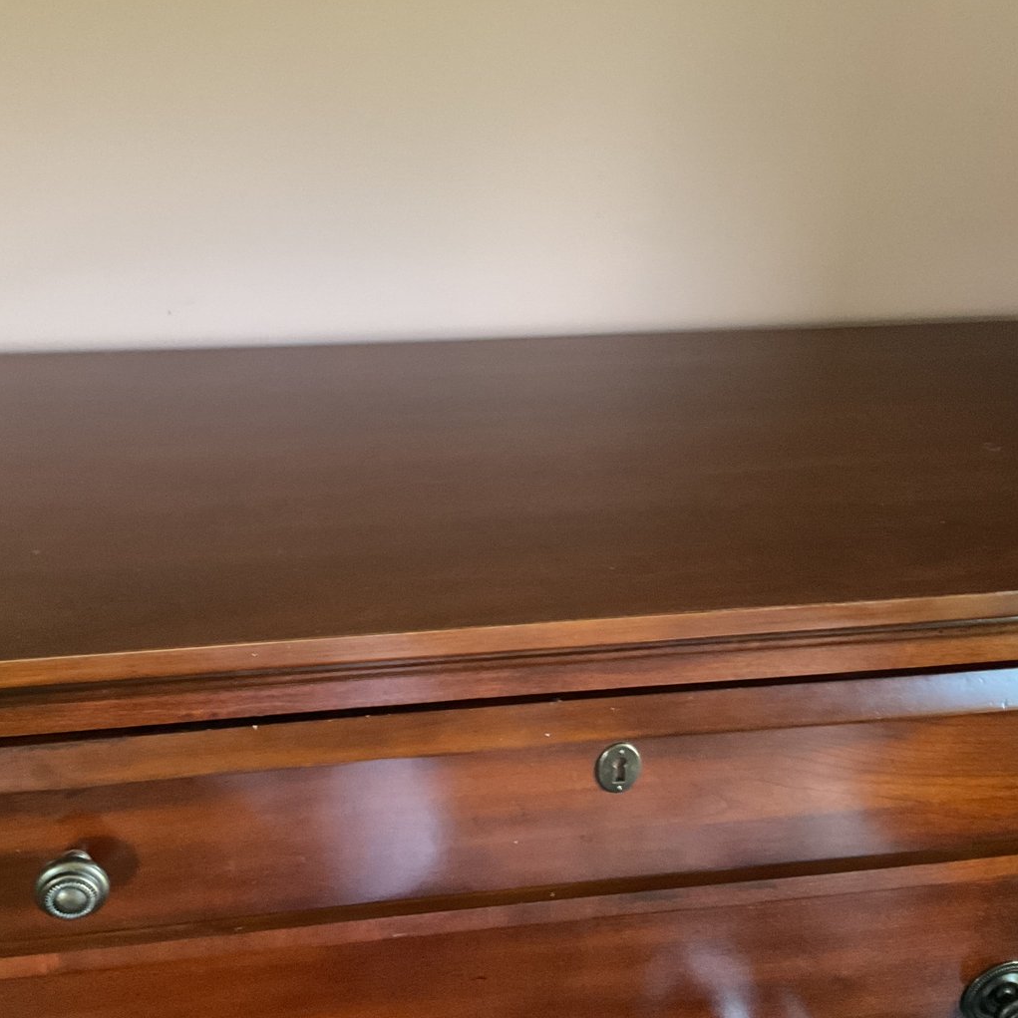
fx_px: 1264
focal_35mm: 38
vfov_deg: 43.8
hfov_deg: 43.8
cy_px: 531
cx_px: 449
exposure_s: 1/30
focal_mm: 3
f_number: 1.8
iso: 320
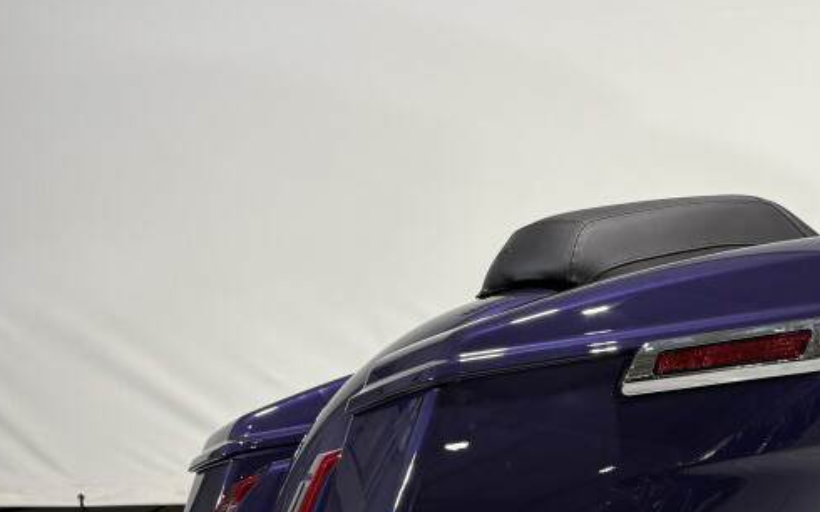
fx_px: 1341
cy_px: 422
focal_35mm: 60
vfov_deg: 21.3
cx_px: 767
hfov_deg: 32.0
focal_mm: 5.96
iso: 50
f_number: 1.6
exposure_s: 1/120
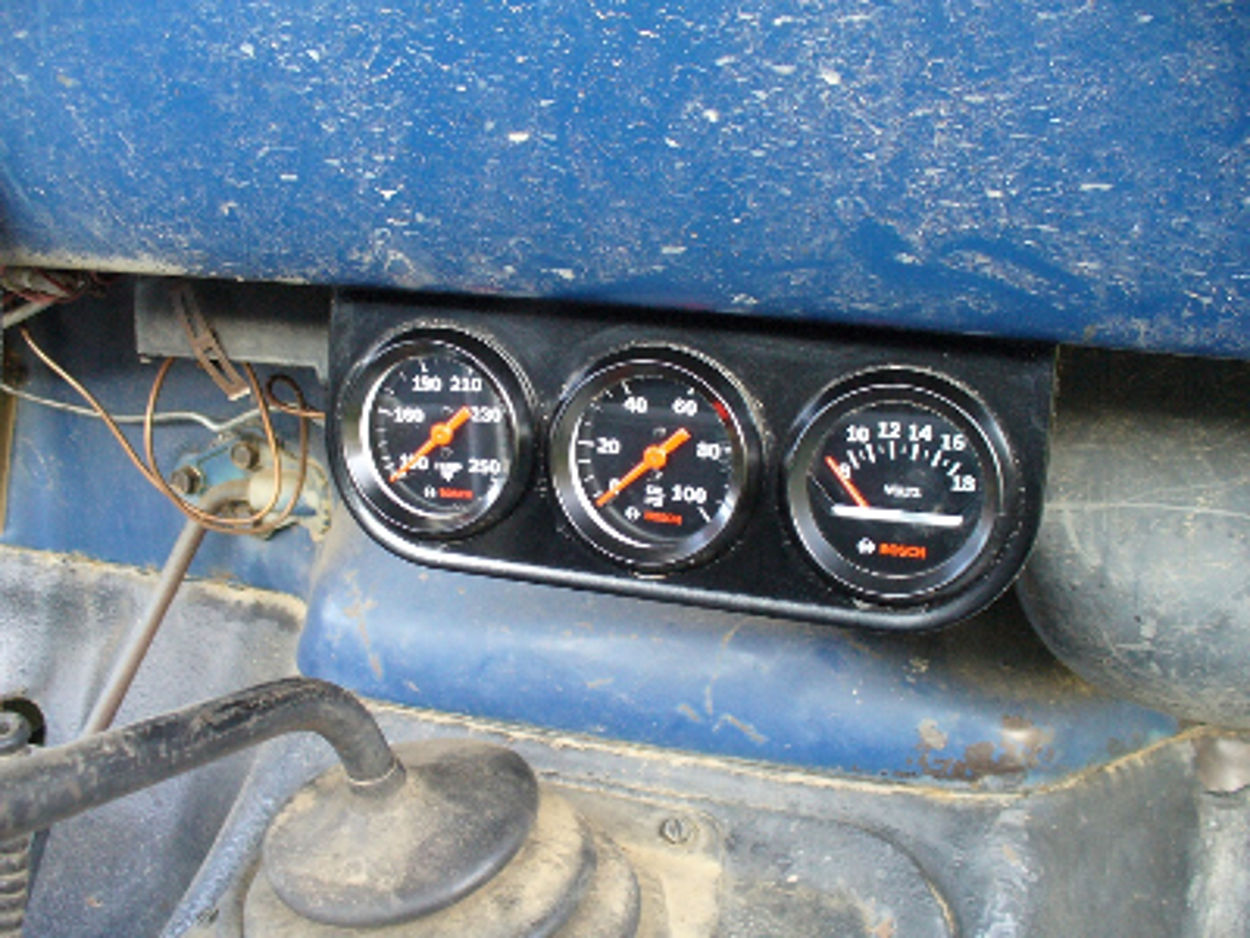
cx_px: 625
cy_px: 469
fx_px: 1336
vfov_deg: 38.7
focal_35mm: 37
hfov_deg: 50.1
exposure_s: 1/20
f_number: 2.8
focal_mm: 6.1
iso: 200
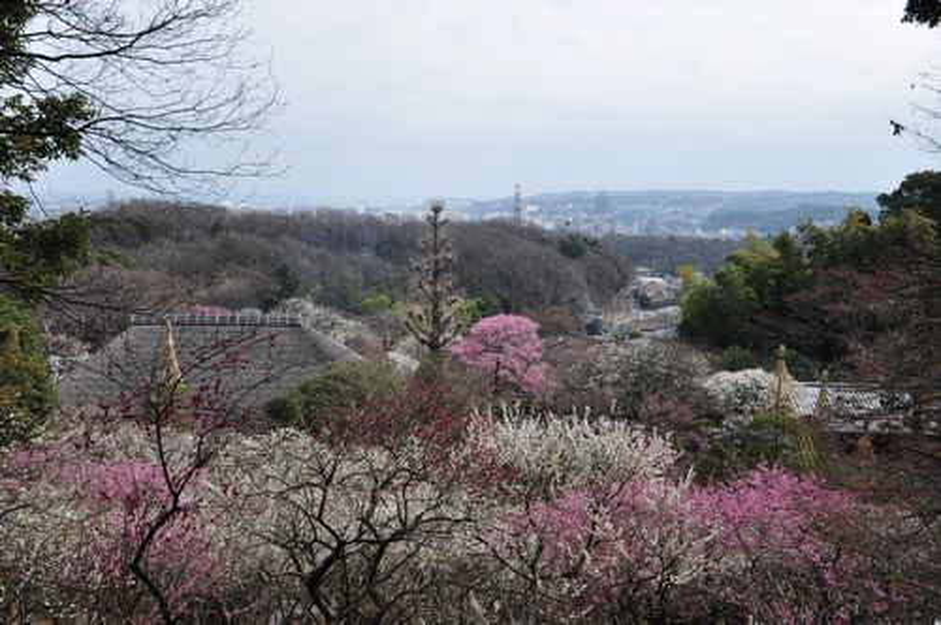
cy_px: 312
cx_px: 470
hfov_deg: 57.3
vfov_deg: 39.9
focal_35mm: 33
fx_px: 861
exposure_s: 1/250
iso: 200
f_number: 10
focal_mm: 22
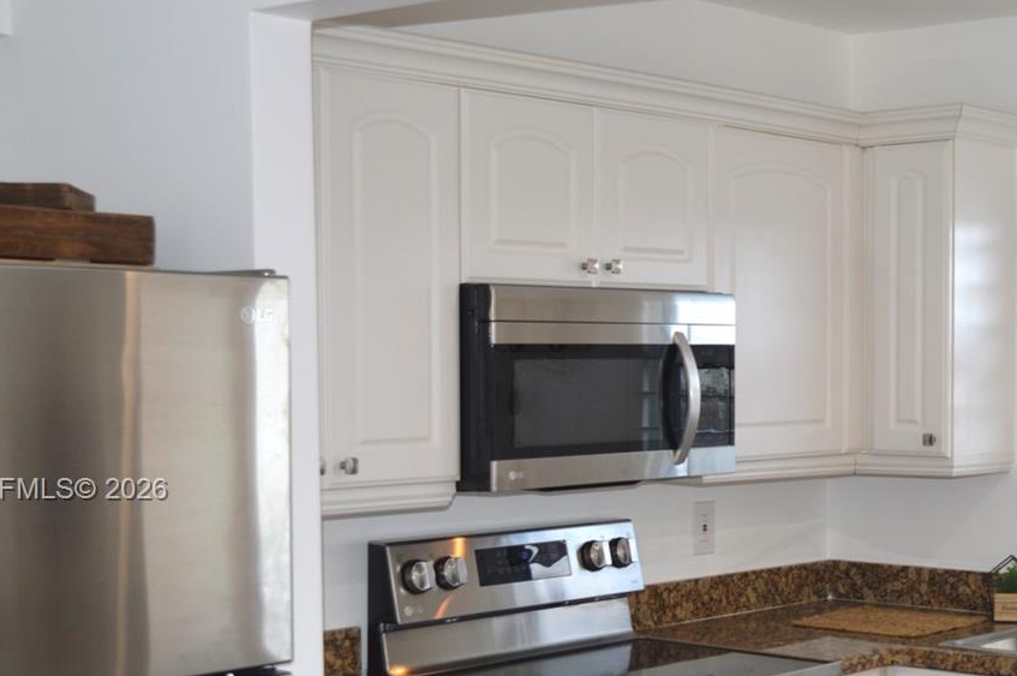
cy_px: 492
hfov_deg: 29.3
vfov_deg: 19.9
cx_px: 754
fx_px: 1919
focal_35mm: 68
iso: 250
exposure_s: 1/125
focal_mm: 24
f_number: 4
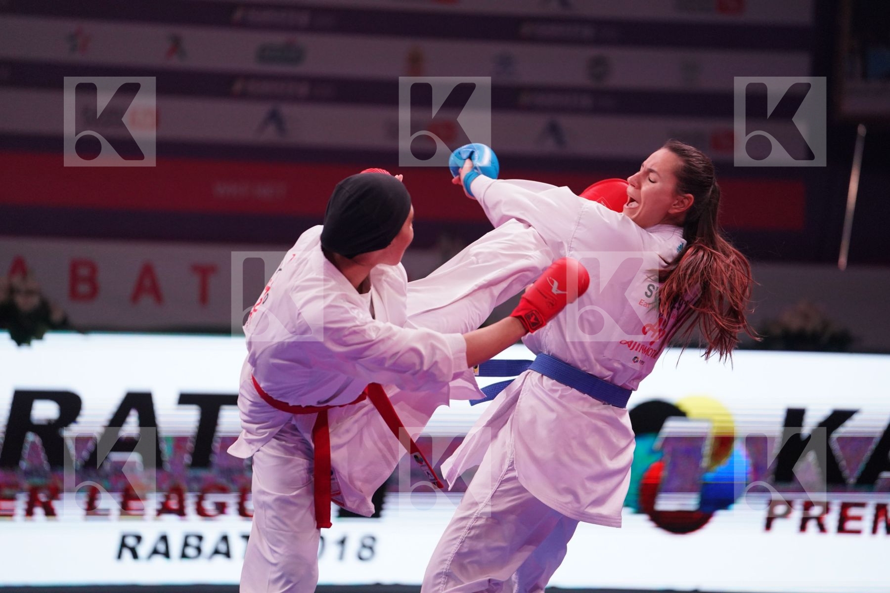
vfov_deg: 6.9
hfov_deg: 10.3
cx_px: 445
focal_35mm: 200
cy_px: 296
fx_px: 4944
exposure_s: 1/1000
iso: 3200
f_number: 2.8
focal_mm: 200
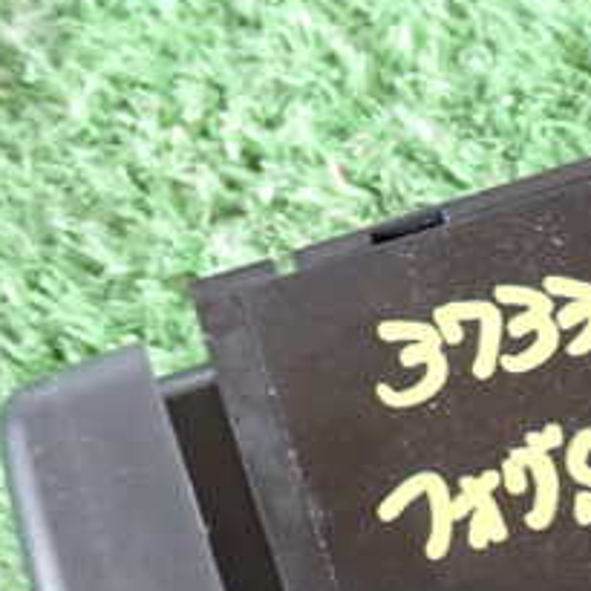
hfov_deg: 12.3
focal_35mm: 140
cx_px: 577
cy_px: 490
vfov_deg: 12.4
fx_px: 2704
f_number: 3.3
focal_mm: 9.65
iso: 800
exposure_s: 1/20
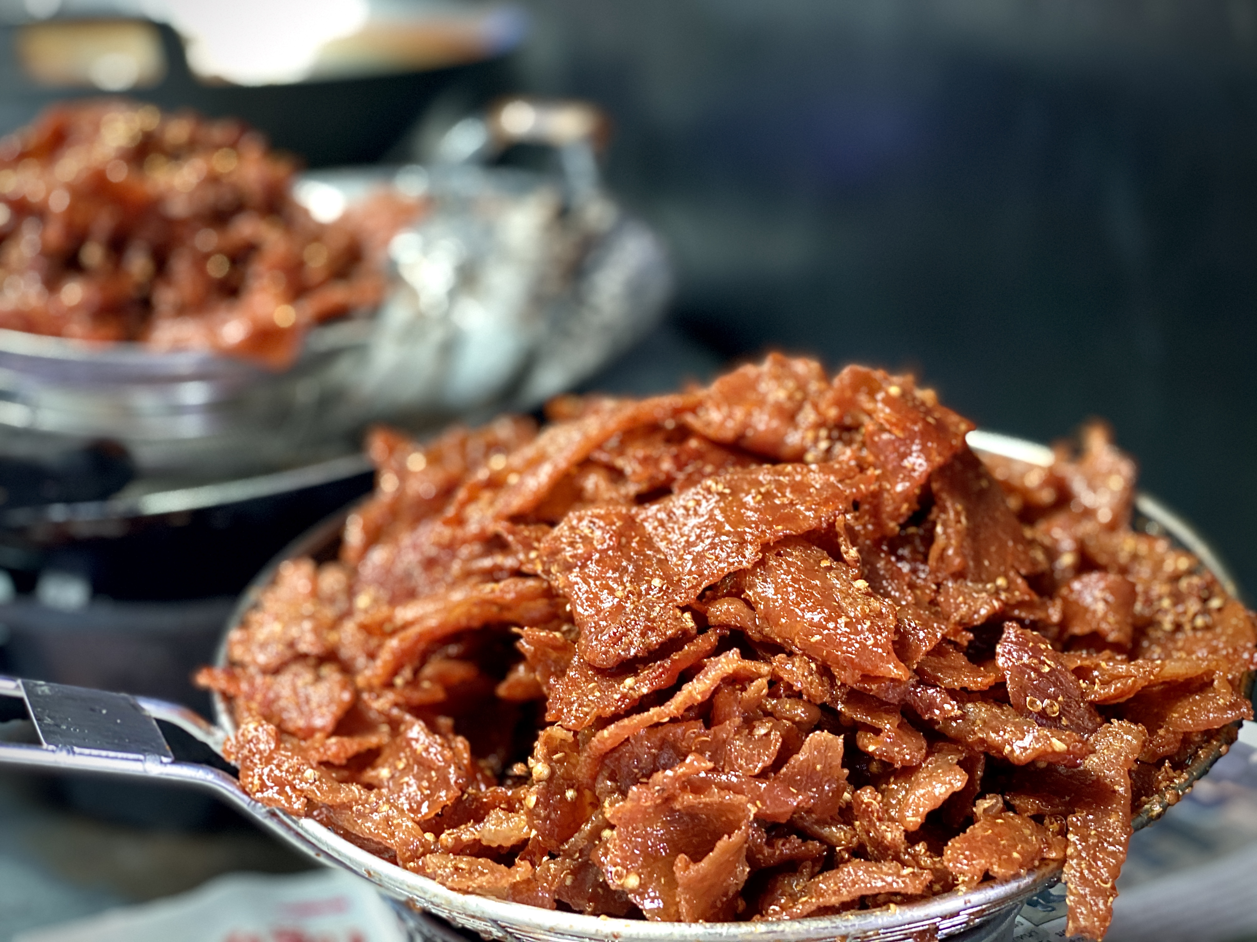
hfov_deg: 36.8
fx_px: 1888
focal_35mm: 52
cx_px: 628
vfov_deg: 28.0
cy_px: 471
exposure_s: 1/40
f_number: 2
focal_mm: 6
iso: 160
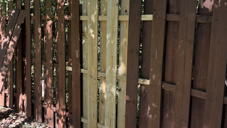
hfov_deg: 52.8
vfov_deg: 31.2
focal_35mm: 38
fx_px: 229
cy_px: 61
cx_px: 114
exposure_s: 1/279
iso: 50
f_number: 1.5
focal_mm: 5.7
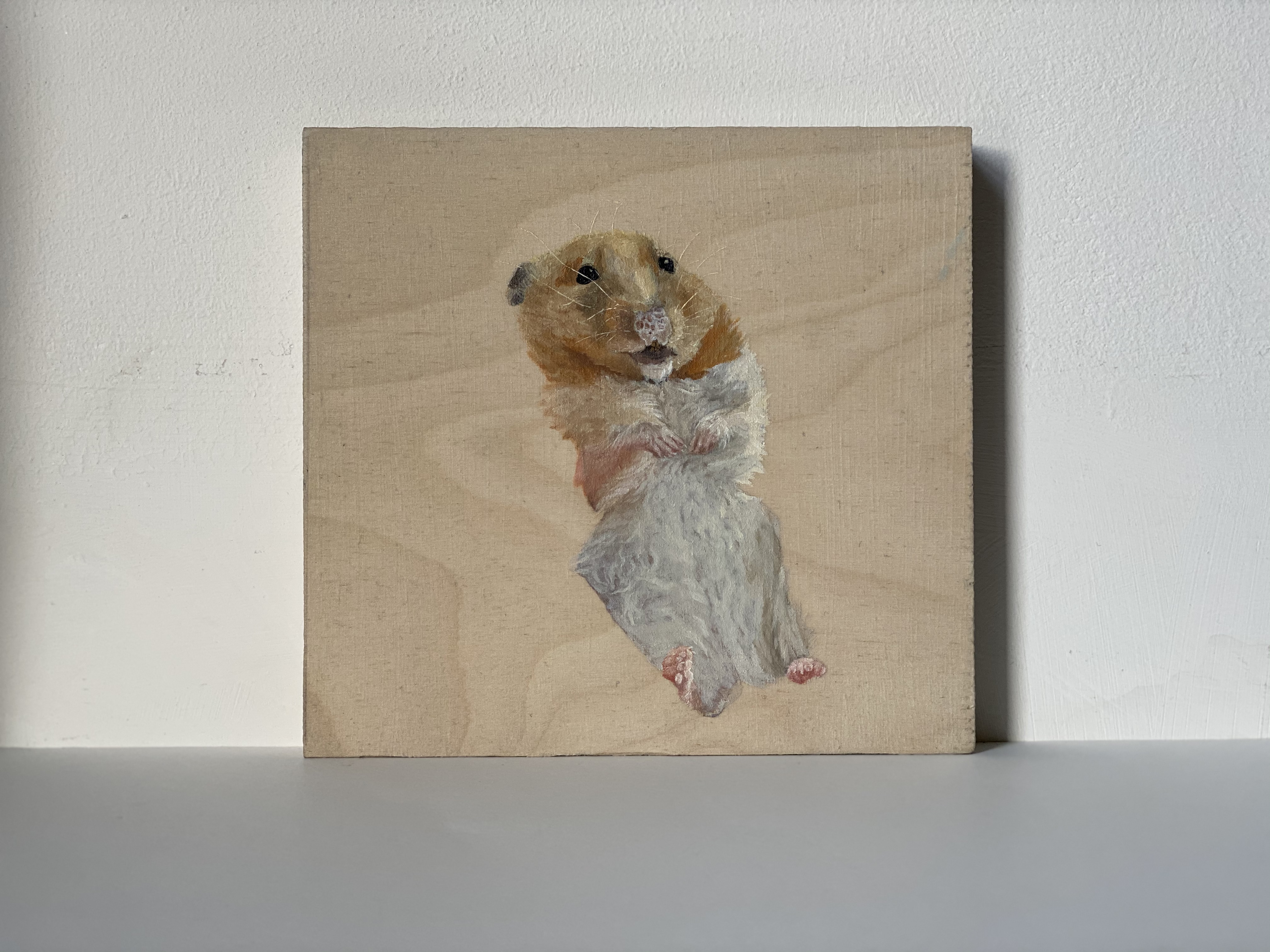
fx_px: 1908
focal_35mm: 52
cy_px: 476
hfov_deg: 36.8
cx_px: 635
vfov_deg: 28.0
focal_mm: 6
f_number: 2
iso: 64
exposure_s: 1/122
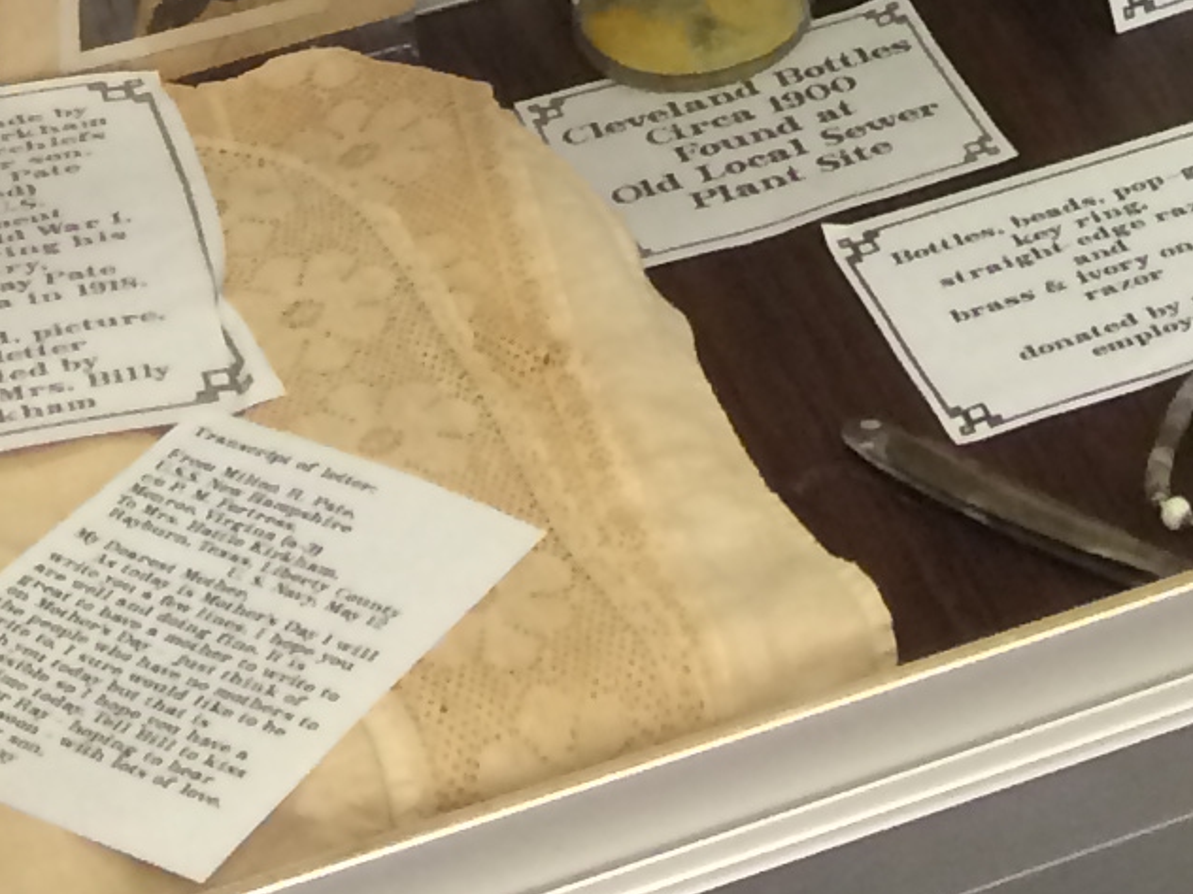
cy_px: -2127
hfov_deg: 12.3
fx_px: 5342
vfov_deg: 7.8
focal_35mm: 155
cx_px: 1567
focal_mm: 4.12
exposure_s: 1/30
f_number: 2.2
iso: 125
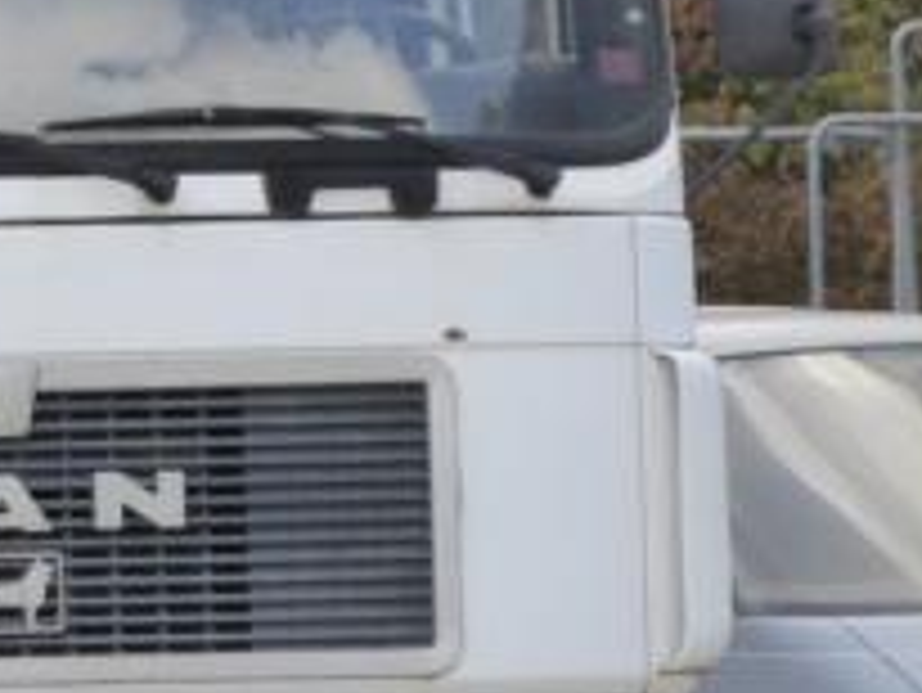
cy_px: 270
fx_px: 14365
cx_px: -648
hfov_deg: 3.7
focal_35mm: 539
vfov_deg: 2.8
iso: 200
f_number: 5.2
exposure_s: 1/160
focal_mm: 22.3
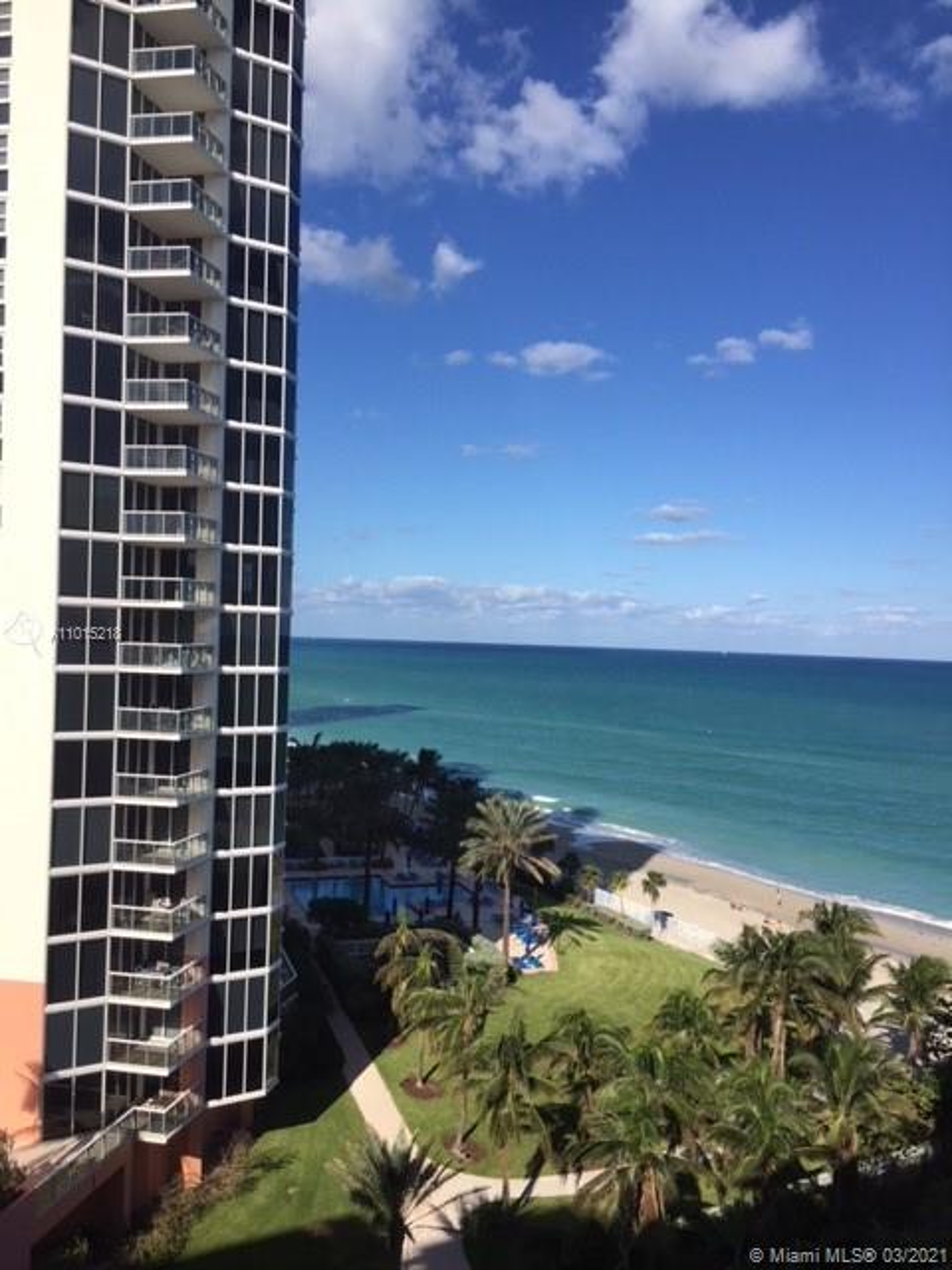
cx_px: 476
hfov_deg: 48.2
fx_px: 1063
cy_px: 635
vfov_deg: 61.7
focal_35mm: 29
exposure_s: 1/2825
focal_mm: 4.15
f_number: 2.2
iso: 32
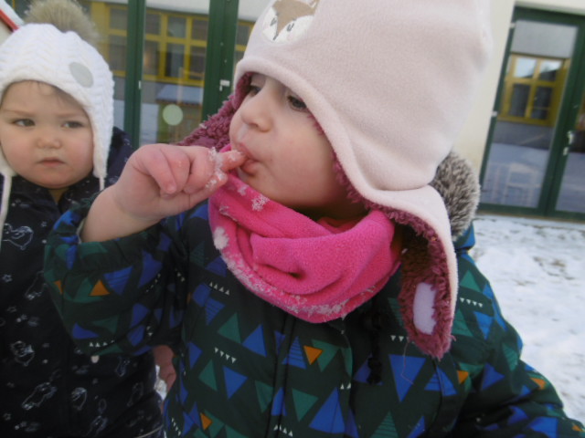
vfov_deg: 56.8
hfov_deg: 71.6
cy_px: 219
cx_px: 292
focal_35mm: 24
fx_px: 406
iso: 100
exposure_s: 1/250
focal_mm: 4.3
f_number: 3.1
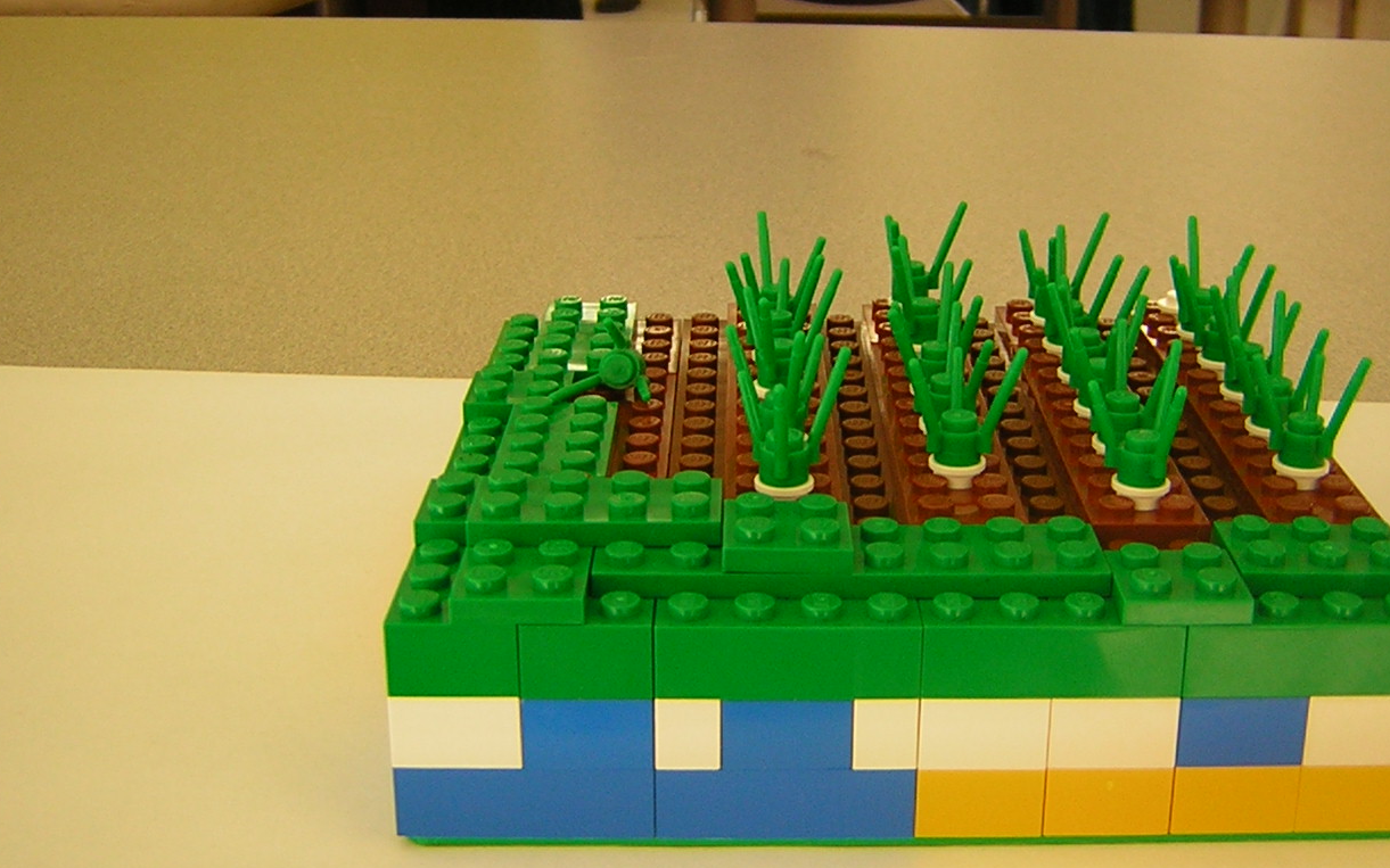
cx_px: 857
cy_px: 382
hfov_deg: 40.1
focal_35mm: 50
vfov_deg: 25.8
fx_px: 1894
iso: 50
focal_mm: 4.7
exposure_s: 1/14.5
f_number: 2.6
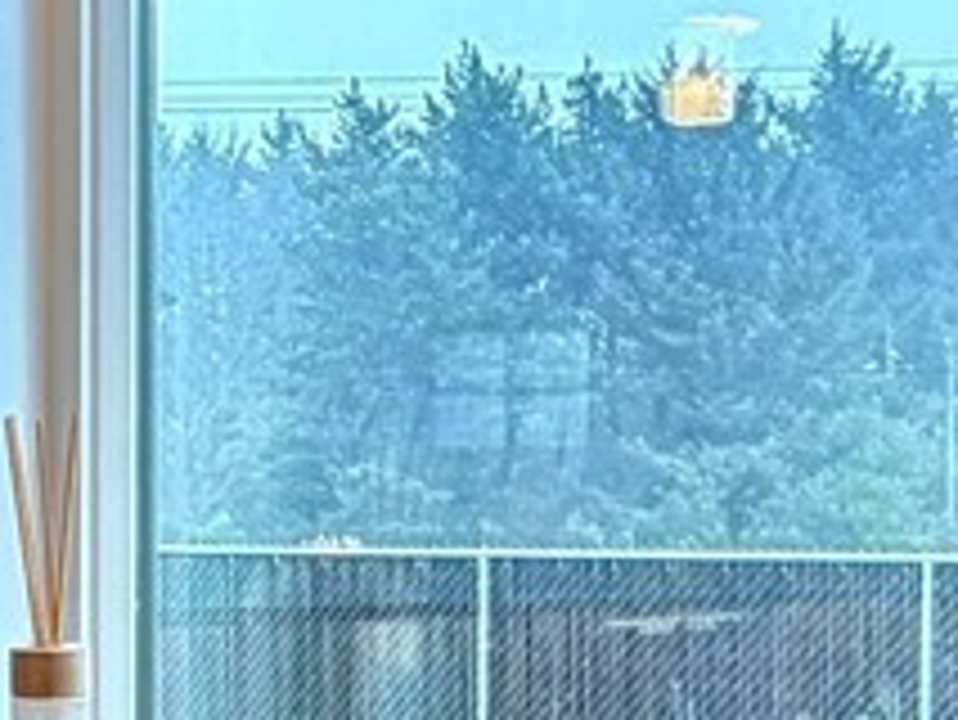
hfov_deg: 18.0
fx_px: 2908
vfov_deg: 14.0
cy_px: 648
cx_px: -103
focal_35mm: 105
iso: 160
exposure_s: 1/120
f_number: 2.2
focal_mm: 2.22
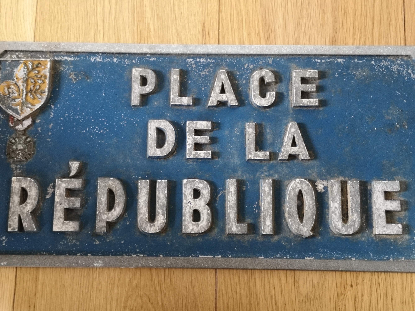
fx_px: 647
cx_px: 208
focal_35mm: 54
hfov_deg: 35.5
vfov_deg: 27.0
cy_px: 156
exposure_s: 1/25
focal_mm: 3.95
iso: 400
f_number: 4
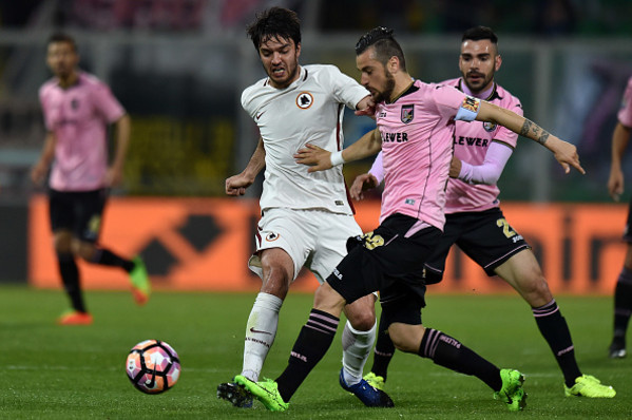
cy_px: 210
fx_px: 9645
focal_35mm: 550
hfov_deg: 3.8
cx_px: 316
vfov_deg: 2.5
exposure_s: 1/1000
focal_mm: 550
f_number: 4
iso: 1600
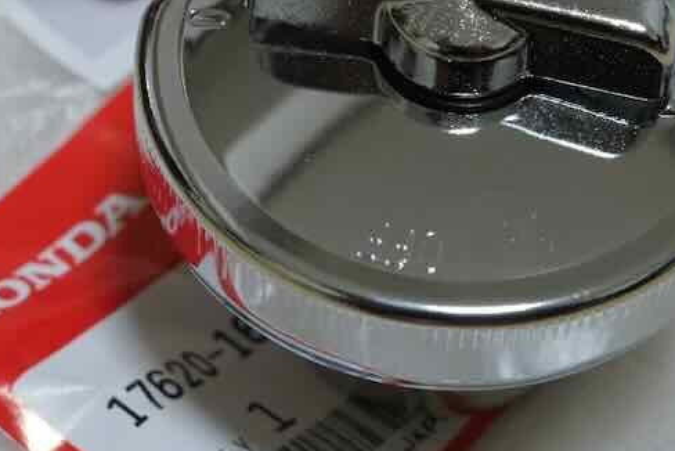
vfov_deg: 9.8
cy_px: 57
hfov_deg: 14.7
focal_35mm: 139
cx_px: 404
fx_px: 2608
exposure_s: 1/28
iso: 1600
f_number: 5.6
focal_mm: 35
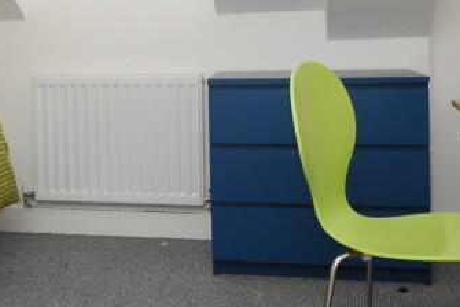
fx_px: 703
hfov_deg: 35.7
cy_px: 42
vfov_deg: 24.1
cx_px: 137
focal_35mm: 55
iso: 400
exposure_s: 1/80
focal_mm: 12
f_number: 5.6
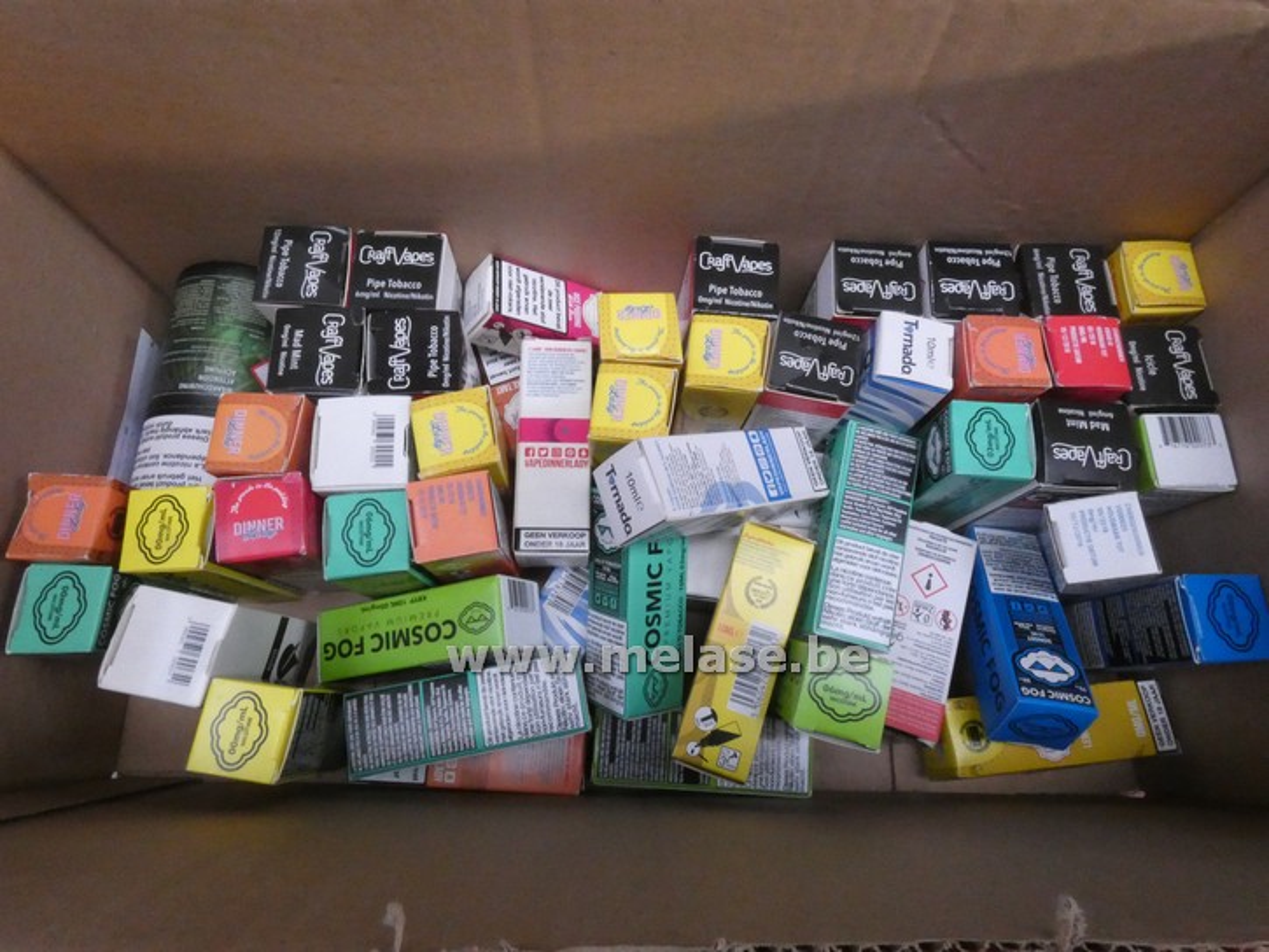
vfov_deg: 66.0
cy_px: 476
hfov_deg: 81.7
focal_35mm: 20
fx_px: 733
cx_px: 634
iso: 1250
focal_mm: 3.6
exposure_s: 1/60
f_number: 8
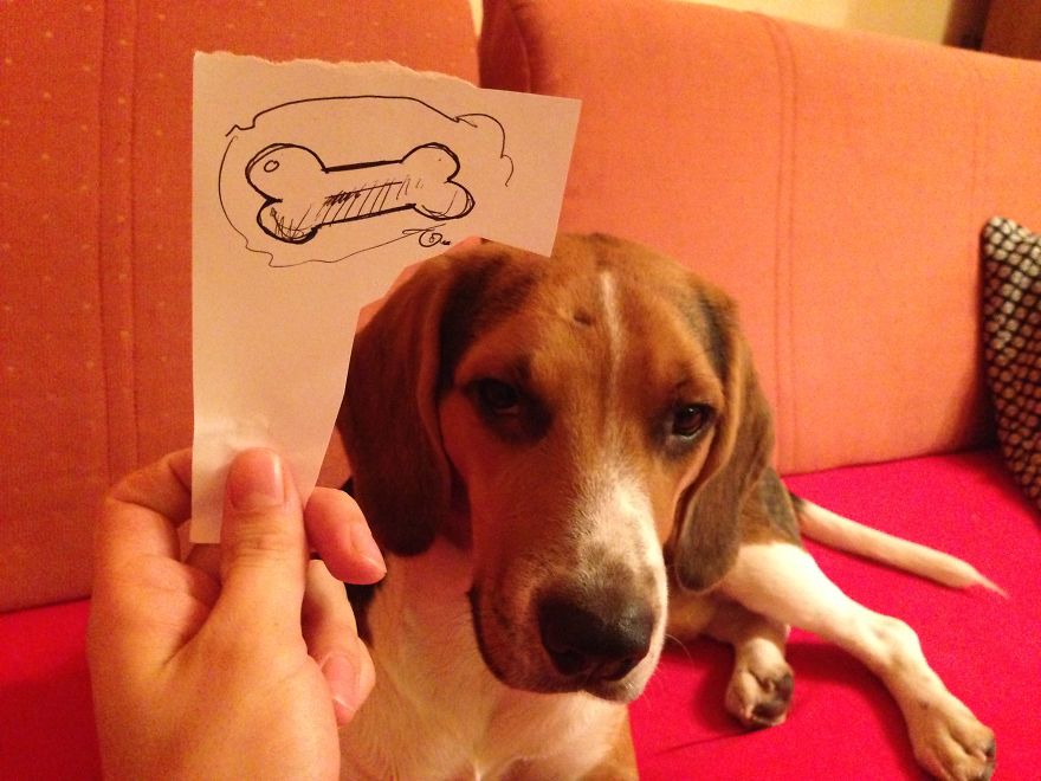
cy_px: 390
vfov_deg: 42.9
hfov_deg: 55.4
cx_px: 520
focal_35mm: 33
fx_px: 992
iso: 800
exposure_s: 1/15
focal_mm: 4.12
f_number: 2.4
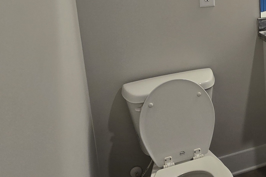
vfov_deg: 32.2
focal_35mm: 39
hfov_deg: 41.8
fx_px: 288
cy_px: 12
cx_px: 276
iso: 64
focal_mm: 2.2
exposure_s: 1/60
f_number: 2.2
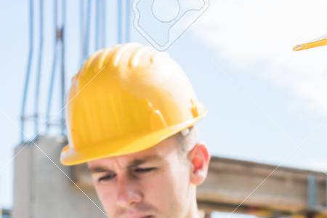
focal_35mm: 101
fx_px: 917
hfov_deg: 19.8
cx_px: 298
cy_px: 250
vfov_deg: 13.2
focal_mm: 35
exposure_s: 1/250
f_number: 4
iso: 160
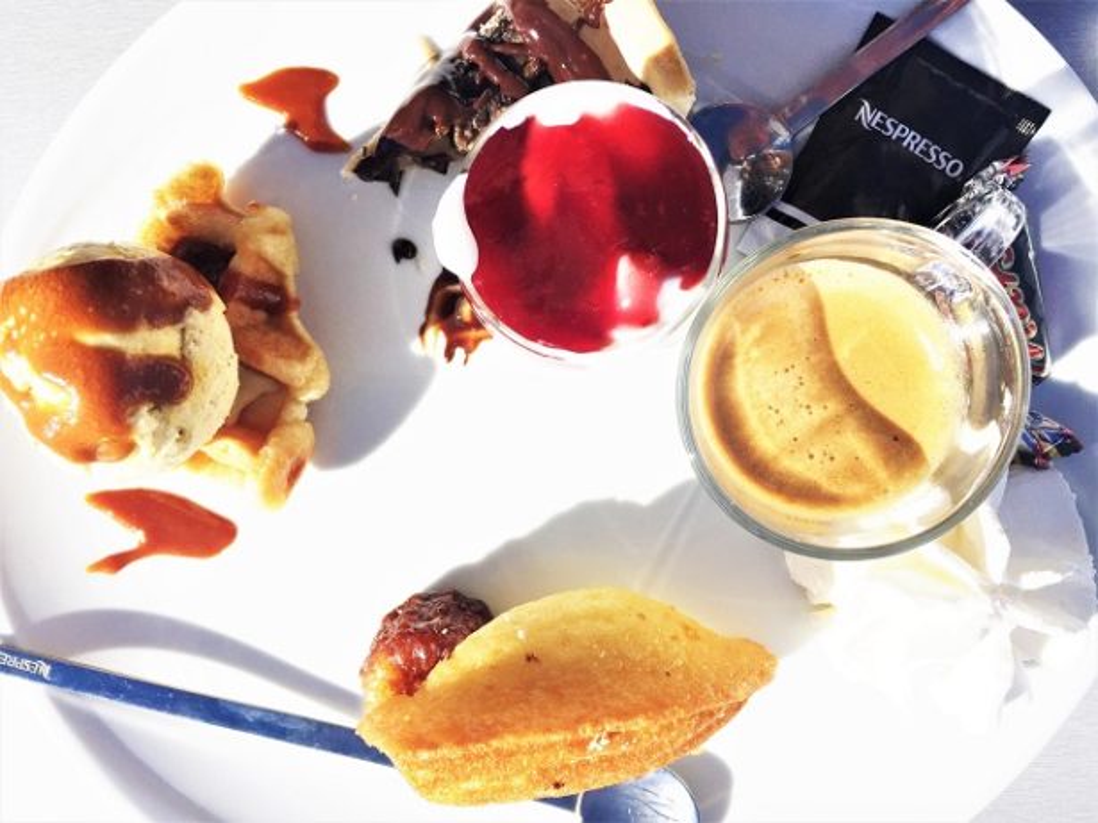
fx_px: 920
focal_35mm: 29
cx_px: 549
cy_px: 412
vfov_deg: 48.2
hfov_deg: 61.7
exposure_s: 1/4405
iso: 32
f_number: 2.2
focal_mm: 4.15
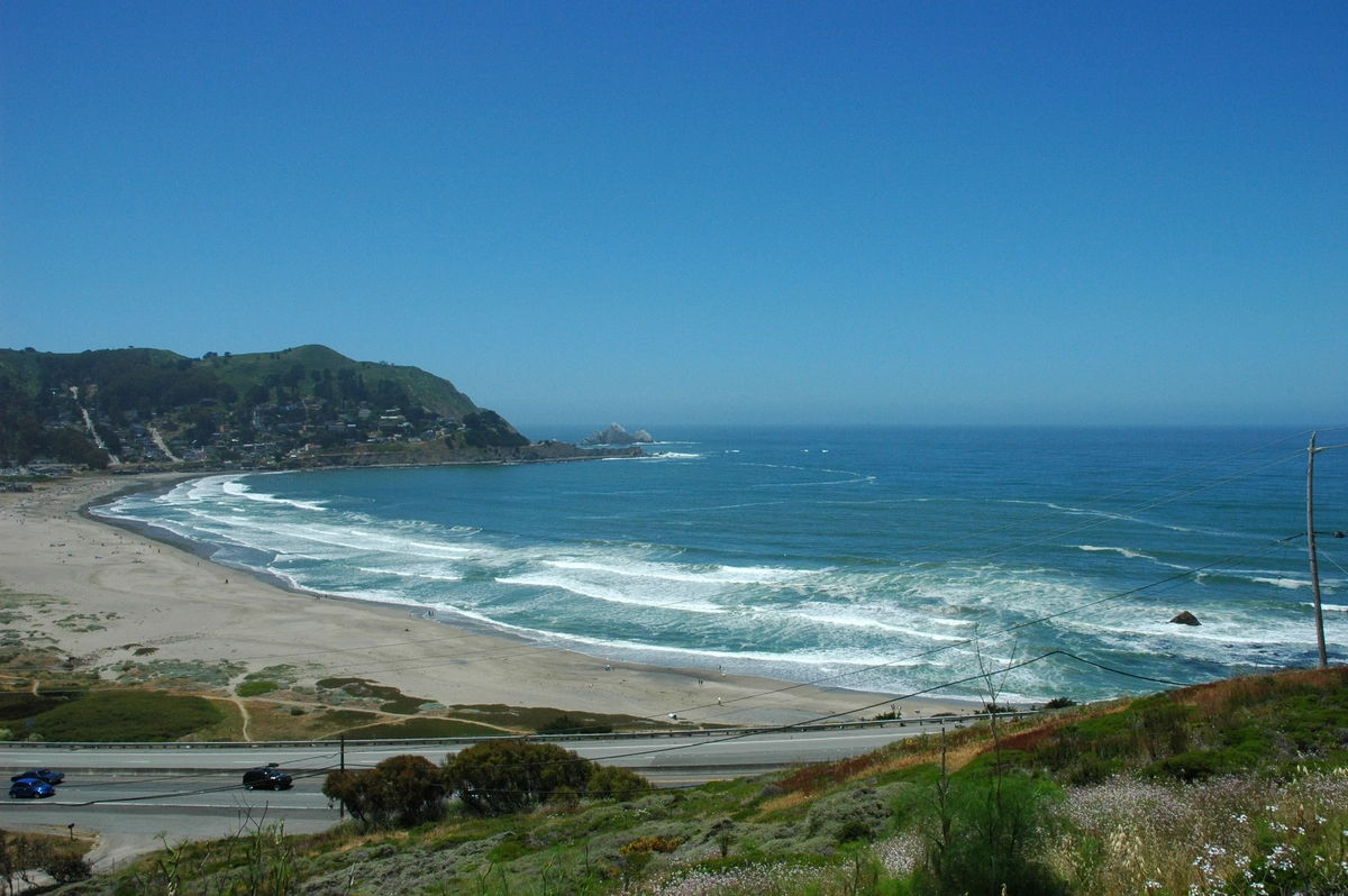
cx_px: 674
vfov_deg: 47.9
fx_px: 1010
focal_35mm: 27
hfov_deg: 67.4
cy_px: 448
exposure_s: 1/500
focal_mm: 18
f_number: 13
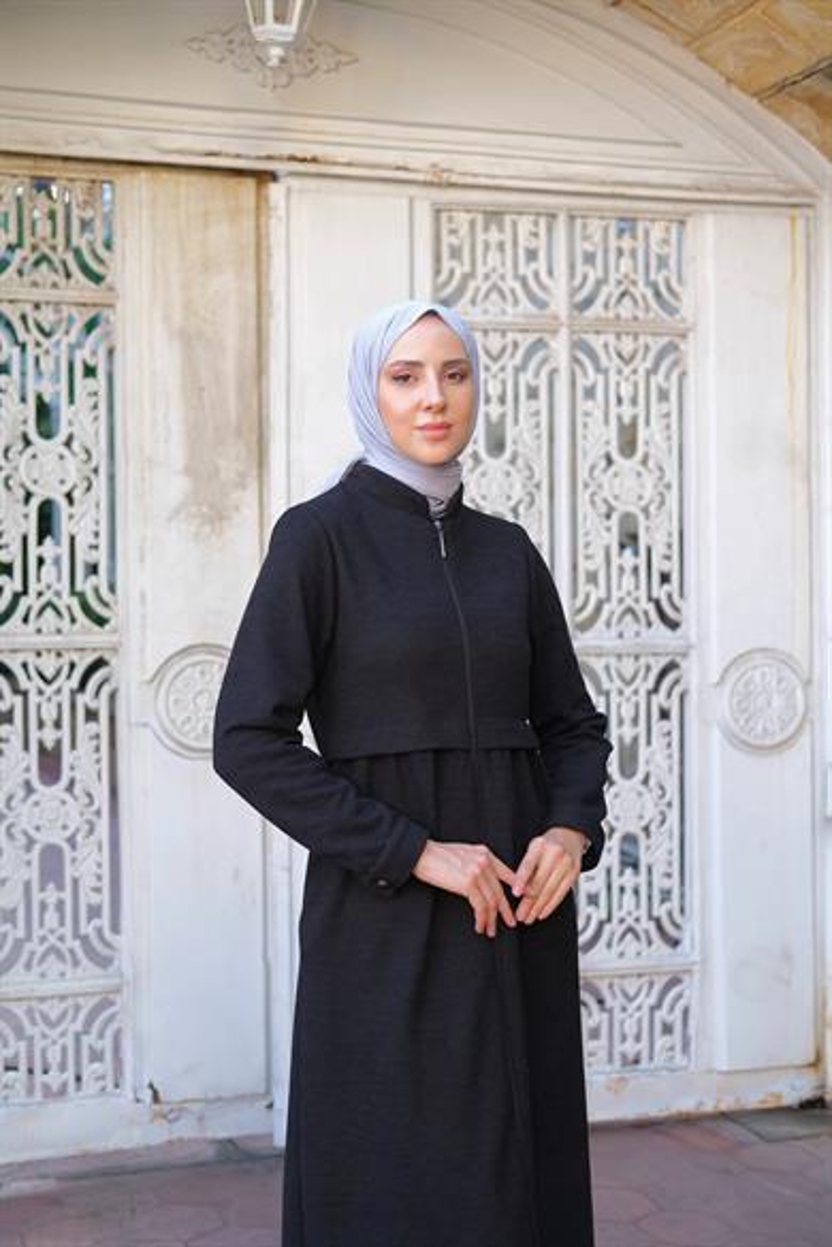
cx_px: 416
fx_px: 1837
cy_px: 624
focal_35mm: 53
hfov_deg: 25.5
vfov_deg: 37.5
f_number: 2.5
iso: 160
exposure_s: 1/160
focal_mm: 35
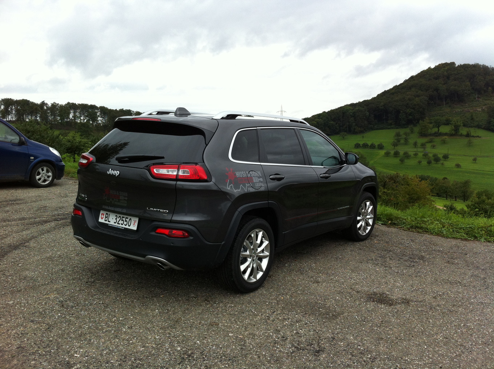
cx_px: 247
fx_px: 499
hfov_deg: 52.7
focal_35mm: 35
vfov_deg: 40.6
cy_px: 184
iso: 80
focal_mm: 3.85
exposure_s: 1/279
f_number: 2.8
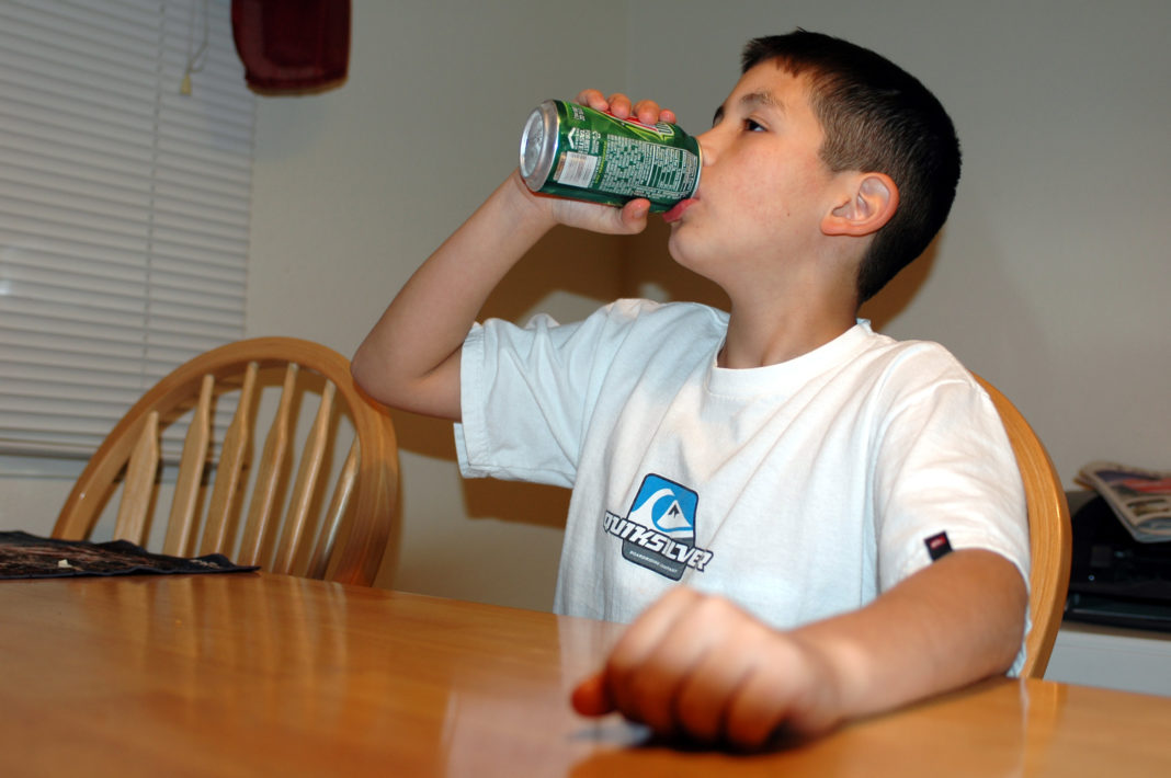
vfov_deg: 31.8
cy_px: 389
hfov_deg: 46.4
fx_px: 1365
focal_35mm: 42
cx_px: 586
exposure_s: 1/60
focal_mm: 28
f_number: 2.8
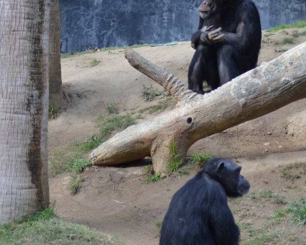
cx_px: 274
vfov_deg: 7.5
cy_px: 122
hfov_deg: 9.3
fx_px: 1875
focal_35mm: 207
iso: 640
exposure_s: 1/250
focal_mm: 70
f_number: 4
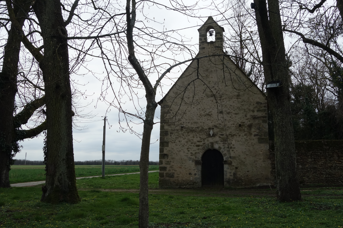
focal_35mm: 40
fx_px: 381
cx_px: 186
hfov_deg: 48.4
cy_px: 76
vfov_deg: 33.1
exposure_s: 1/500
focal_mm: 10.4
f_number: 5.6
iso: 125
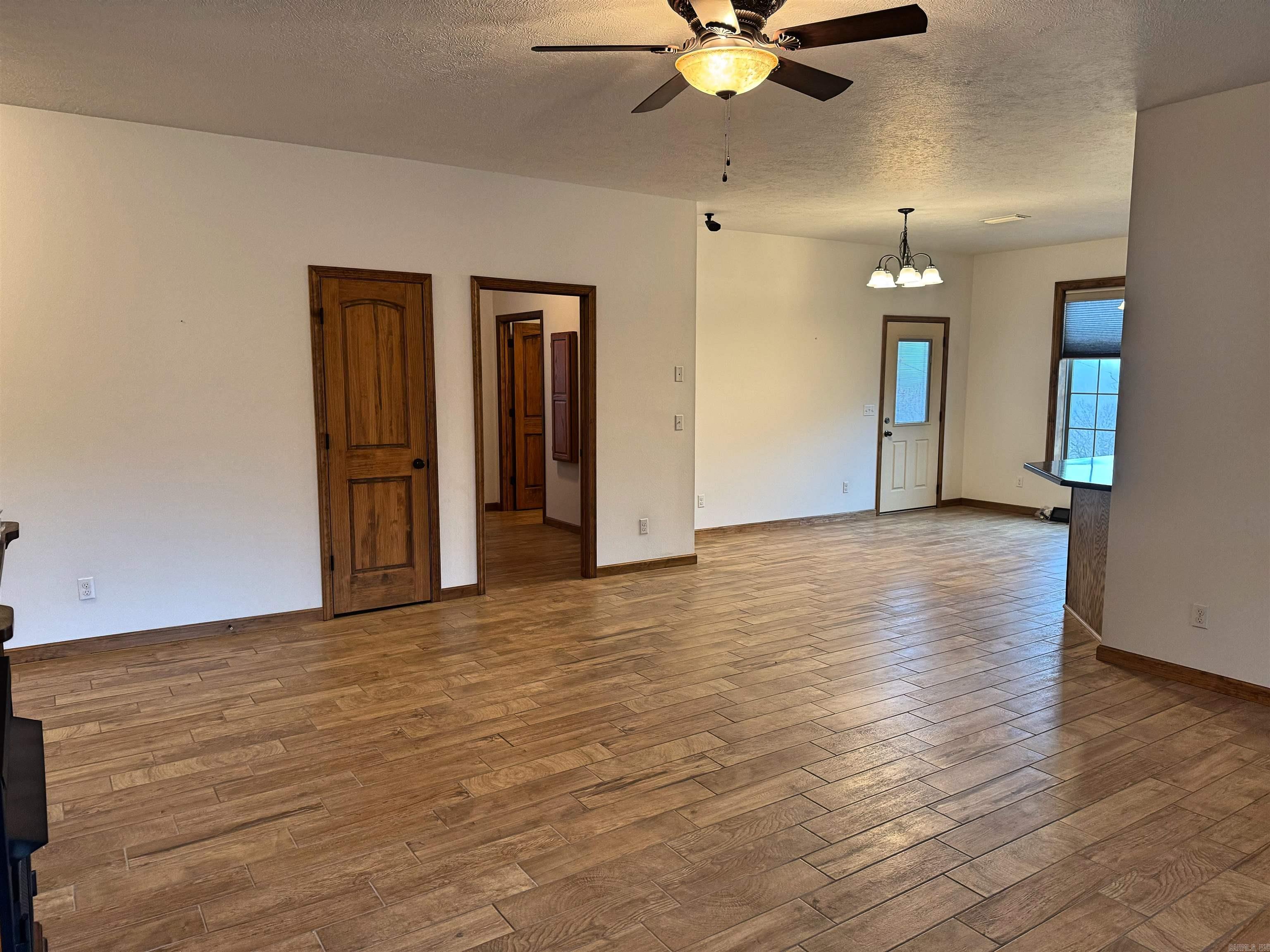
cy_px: 476
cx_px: 635
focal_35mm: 24
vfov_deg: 56.8
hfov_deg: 71.6
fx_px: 881
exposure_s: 1/60
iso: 160
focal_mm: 6.76
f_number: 1.78
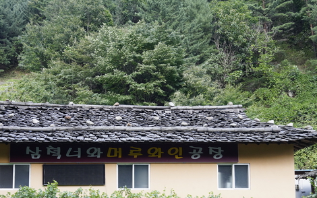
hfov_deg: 37.9
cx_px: 114
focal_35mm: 53
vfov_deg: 24.1
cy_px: 155
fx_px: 458
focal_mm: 35
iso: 800
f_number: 4
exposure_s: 1/320
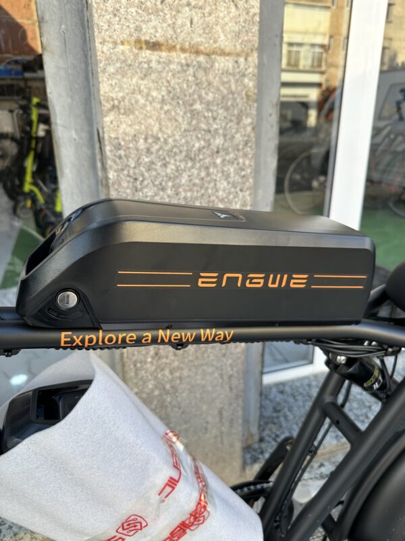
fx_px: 374
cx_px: 202
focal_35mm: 24
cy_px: 270
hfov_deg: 56.8
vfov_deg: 71.6
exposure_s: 1/414
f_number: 1.78
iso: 80
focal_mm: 6.86
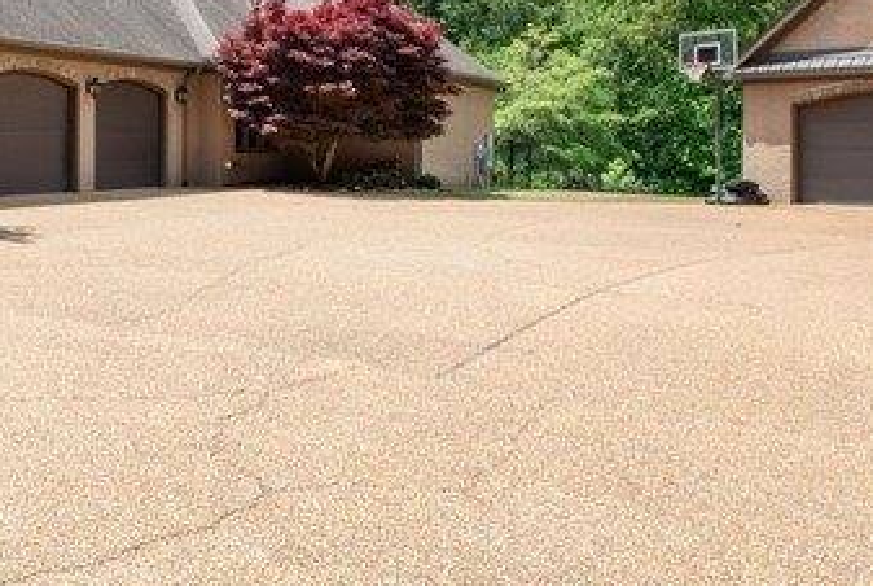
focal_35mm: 45
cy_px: 123
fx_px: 1093
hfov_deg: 41.4
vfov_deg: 29.4
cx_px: 158
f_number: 8
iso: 100
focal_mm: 14
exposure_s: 1/80
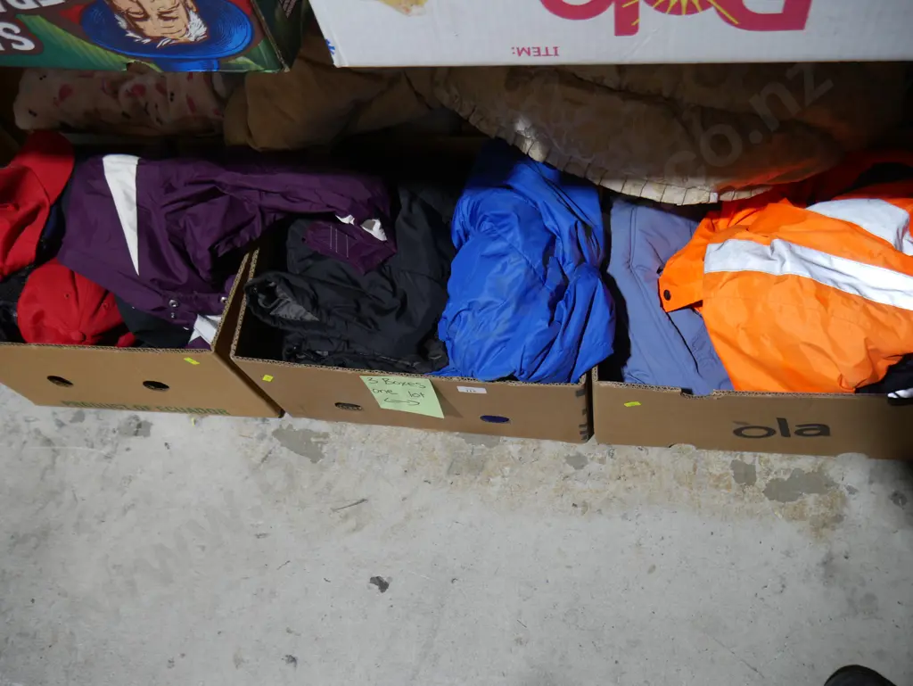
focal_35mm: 28
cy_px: 343
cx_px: 456
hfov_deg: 63.4
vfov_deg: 49.8
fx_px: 739
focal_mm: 14
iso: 200
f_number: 3.5
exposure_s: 1/60
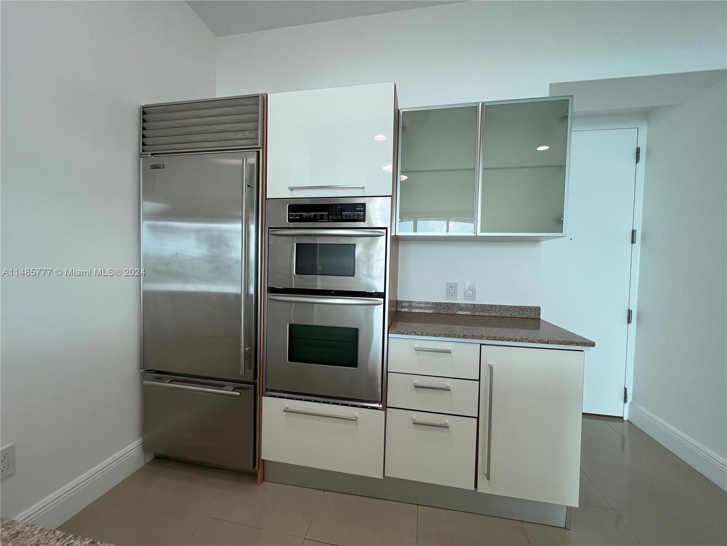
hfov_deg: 106.2
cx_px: 364
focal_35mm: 13
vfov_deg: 89.9
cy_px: 273
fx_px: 273
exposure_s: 1/122
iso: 64
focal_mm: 1.57
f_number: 1.8
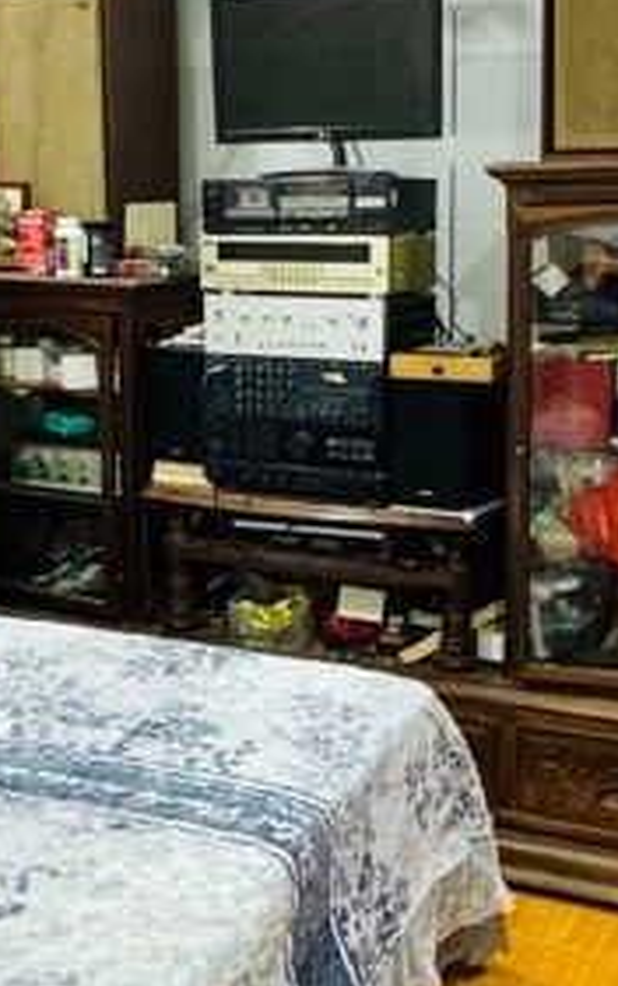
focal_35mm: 54
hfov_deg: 24.0
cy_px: 544
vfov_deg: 37.5
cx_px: 291
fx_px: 1453
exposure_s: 1/50
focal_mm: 2.22
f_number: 2.2
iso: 320
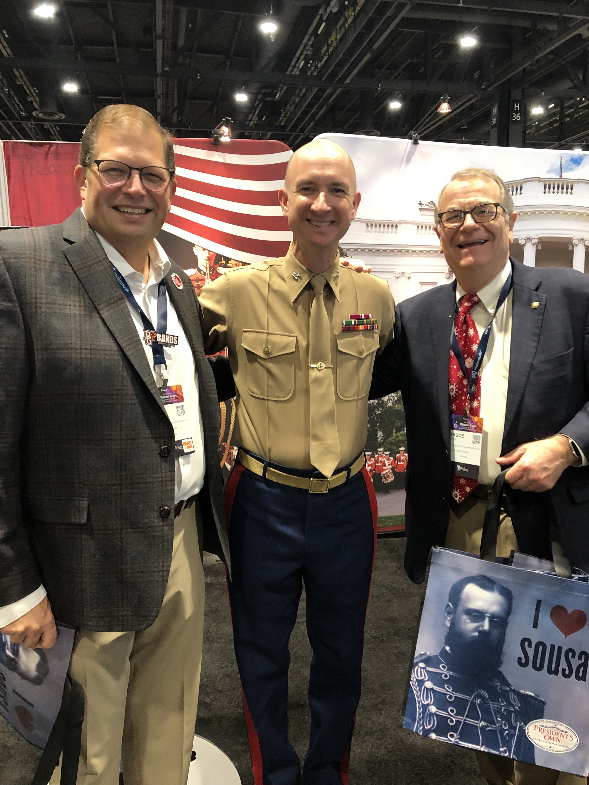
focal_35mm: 28
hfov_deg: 49.7
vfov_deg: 63.4
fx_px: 635
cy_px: 392
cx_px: 294
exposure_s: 1/15
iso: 64
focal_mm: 3.99
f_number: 1.8
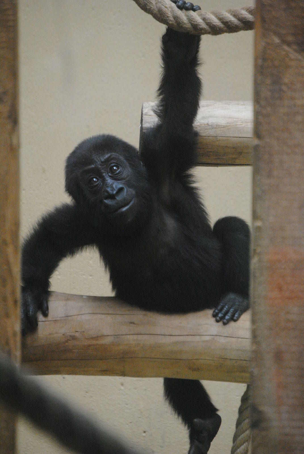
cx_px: 152
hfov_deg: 4.6
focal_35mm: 300
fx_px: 3789
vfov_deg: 6.9
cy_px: 227
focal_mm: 200
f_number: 5.6
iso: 1600
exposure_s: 1/125
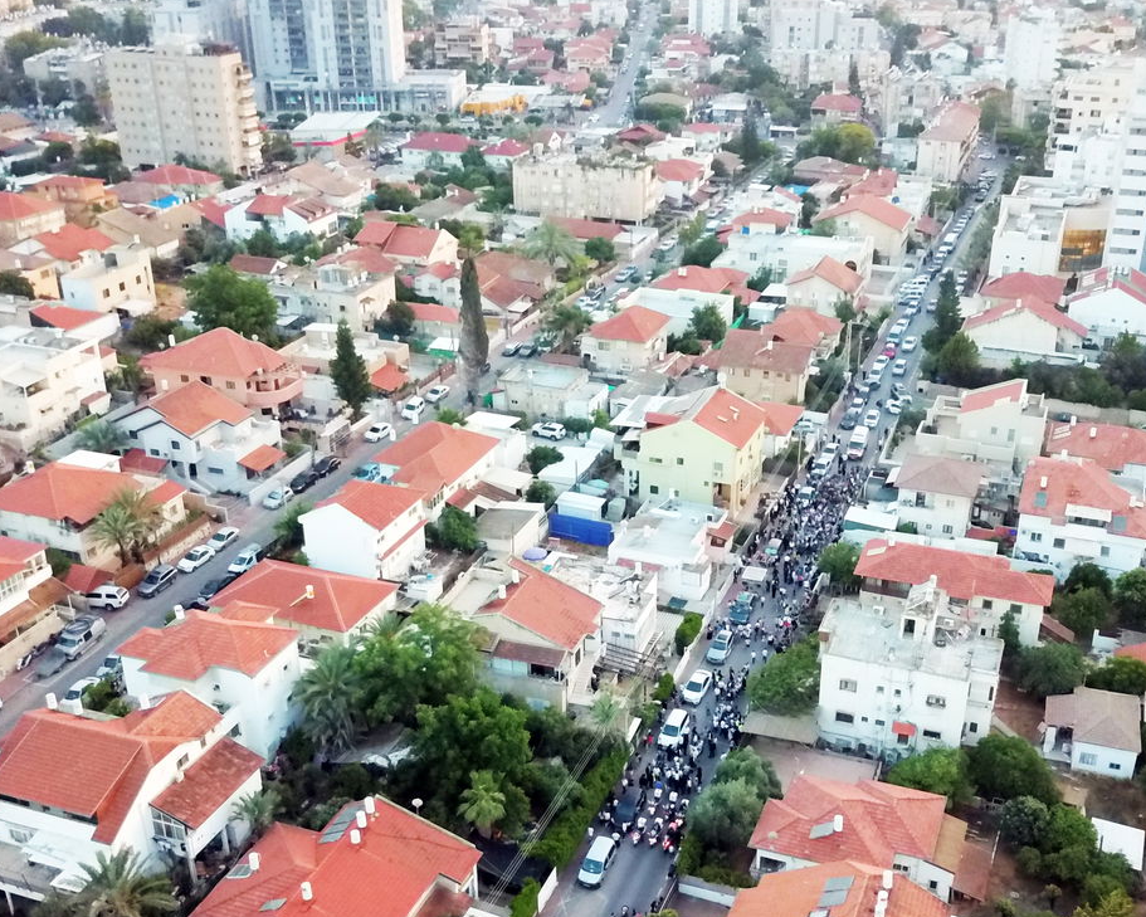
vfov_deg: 38.1
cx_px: 644
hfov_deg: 46.7
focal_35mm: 39
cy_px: 536
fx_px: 1323
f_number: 2.2
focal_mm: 4.73
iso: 1600
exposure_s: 1/500
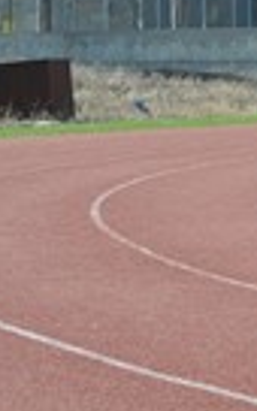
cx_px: 511
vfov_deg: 6.0
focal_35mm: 351
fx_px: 3933
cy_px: -24
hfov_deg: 3.7
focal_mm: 48
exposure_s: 1/320
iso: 200
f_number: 9
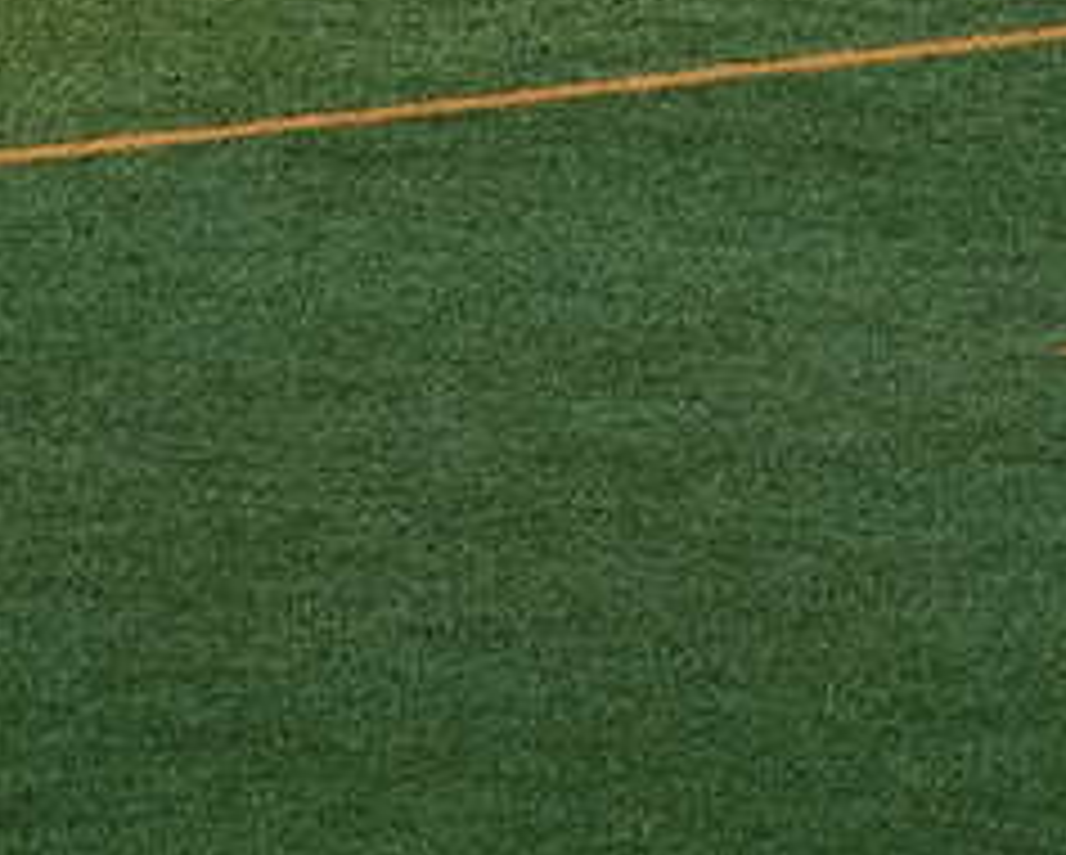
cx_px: 787
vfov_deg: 1.1
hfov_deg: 1.4
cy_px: -684
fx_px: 44995
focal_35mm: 1425
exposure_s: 1/250
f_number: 8
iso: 400
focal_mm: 200
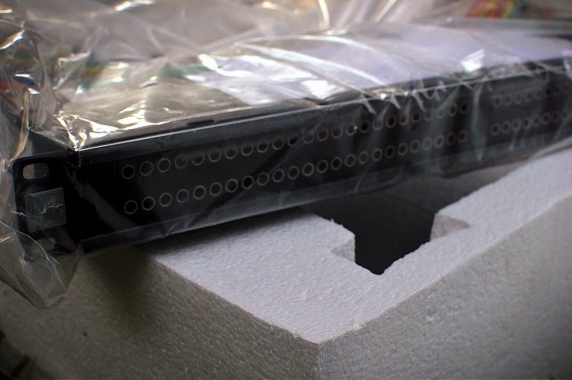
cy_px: 190
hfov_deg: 37.9
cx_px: 286
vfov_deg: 25.7
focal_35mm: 52
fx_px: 833
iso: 400
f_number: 8
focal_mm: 35
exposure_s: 1/80
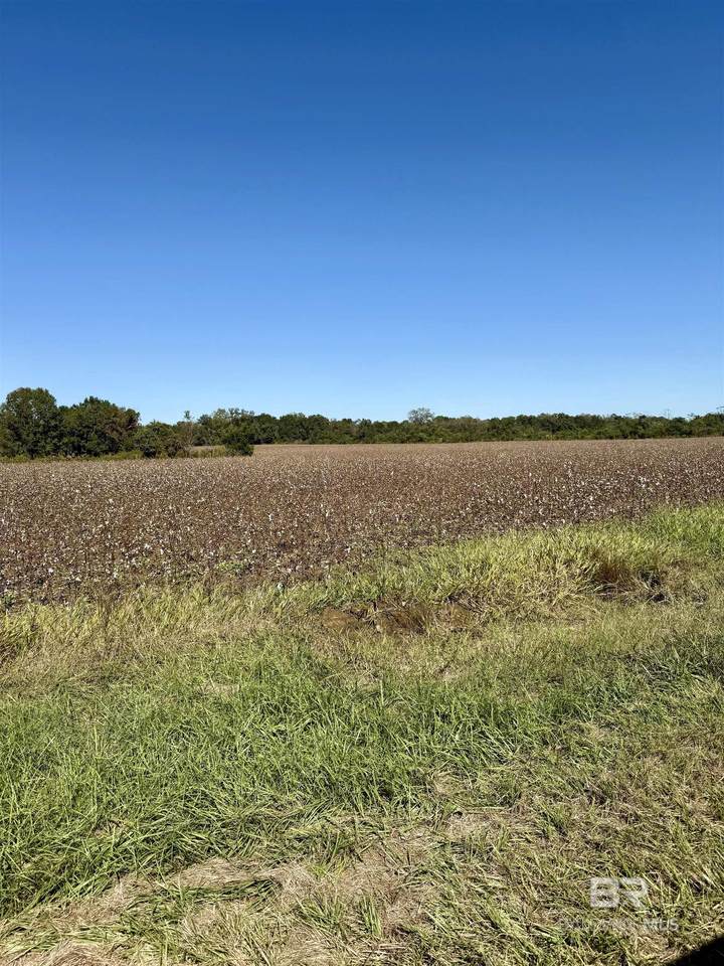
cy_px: 483
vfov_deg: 71.6
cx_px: 362
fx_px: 669
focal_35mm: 24
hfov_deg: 56.8
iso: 80
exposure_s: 1/5714
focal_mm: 6.76
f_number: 1.78
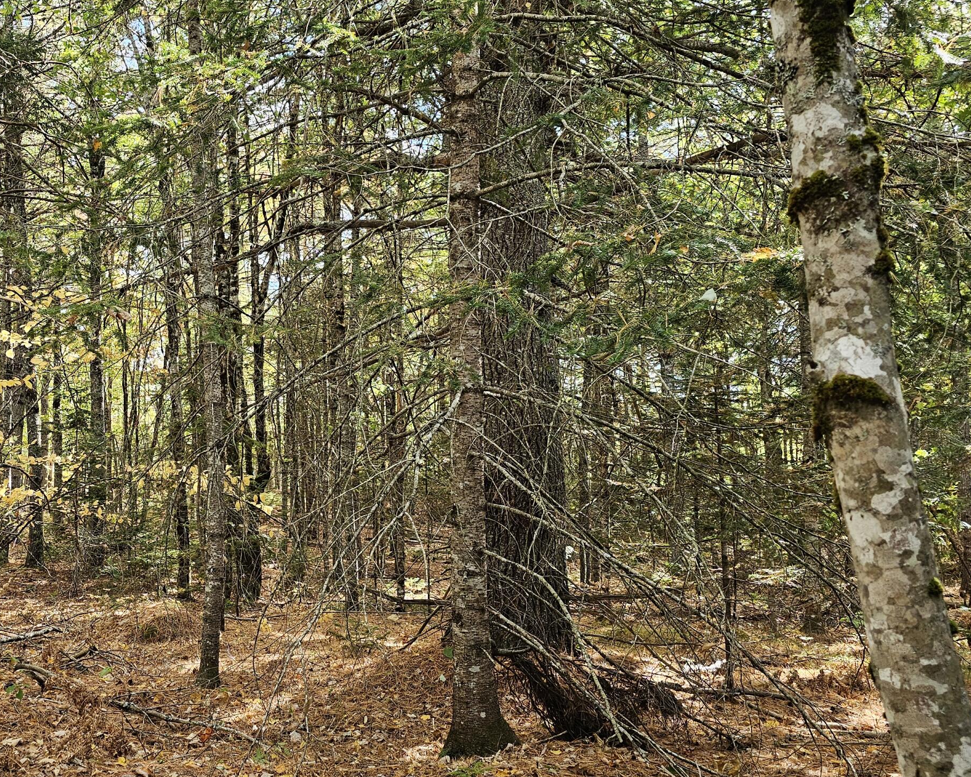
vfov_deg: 40.1
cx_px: 231
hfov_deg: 47.1
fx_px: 1063
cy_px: 361
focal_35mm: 37
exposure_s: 1/120
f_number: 1.7
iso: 50
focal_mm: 6.3
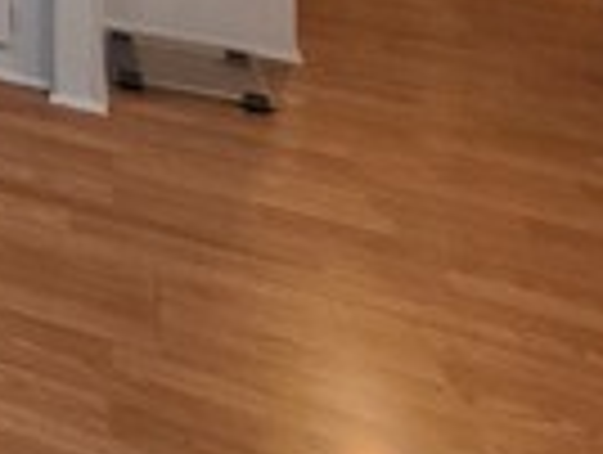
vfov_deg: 16.7
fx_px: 1082
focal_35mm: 62
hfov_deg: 19.5
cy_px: -490
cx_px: -572
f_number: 2.2
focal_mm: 1.74
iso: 320
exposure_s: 1/60.2
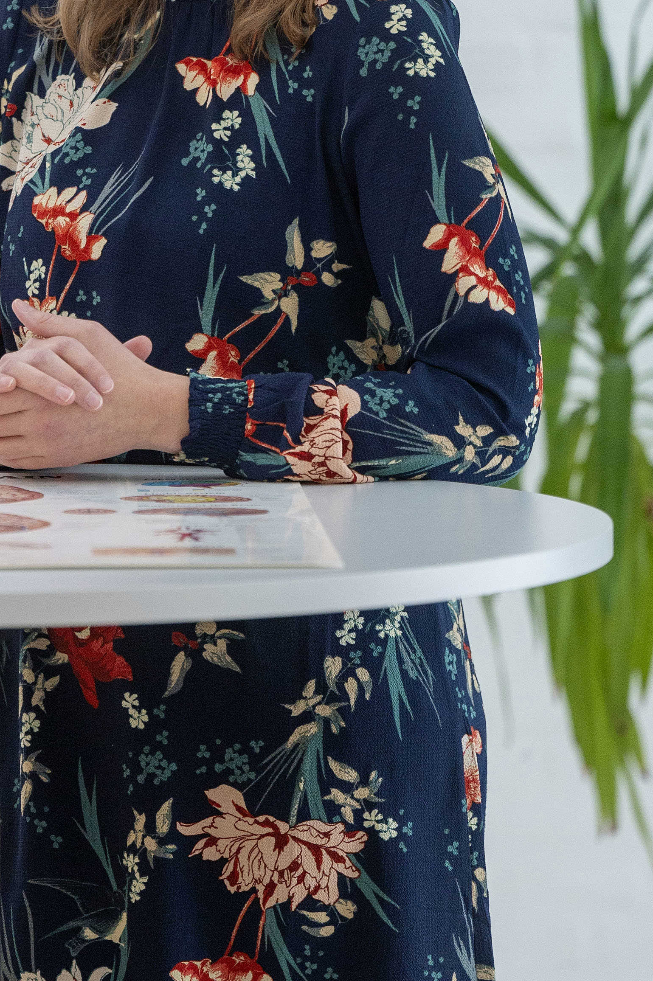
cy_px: 268
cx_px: -175
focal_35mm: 246
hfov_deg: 5.5
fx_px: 6701
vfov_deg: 8.4
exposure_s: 1/250
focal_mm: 94
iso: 800
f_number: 2.8
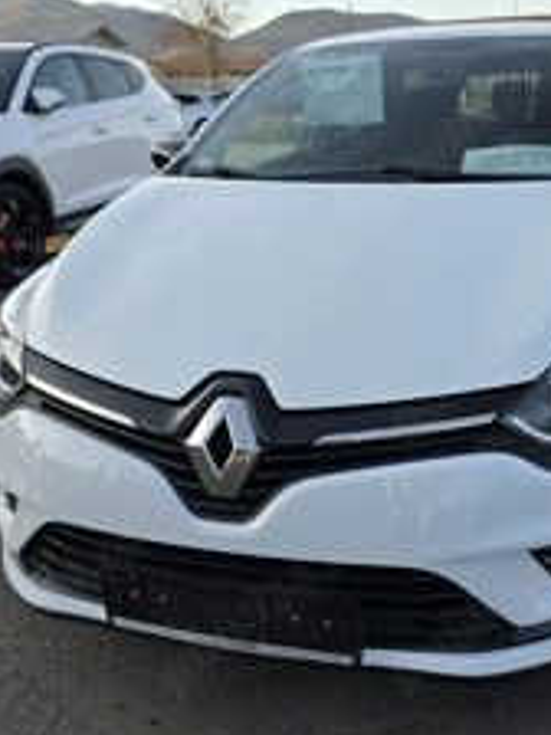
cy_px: 410
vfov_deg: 45.7
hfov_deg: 34.7
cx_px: 380
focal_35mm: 41
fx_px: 870
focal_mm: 6.3
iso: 80
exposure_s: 1/1686
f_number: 1.7
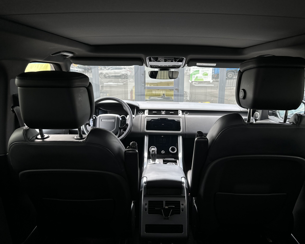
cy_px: 118
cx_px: 159
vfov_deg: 54.9
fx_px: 235
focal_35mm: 26
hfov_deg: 66.0
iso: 80
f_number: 1.78
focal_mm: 6.86
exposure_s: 1/256
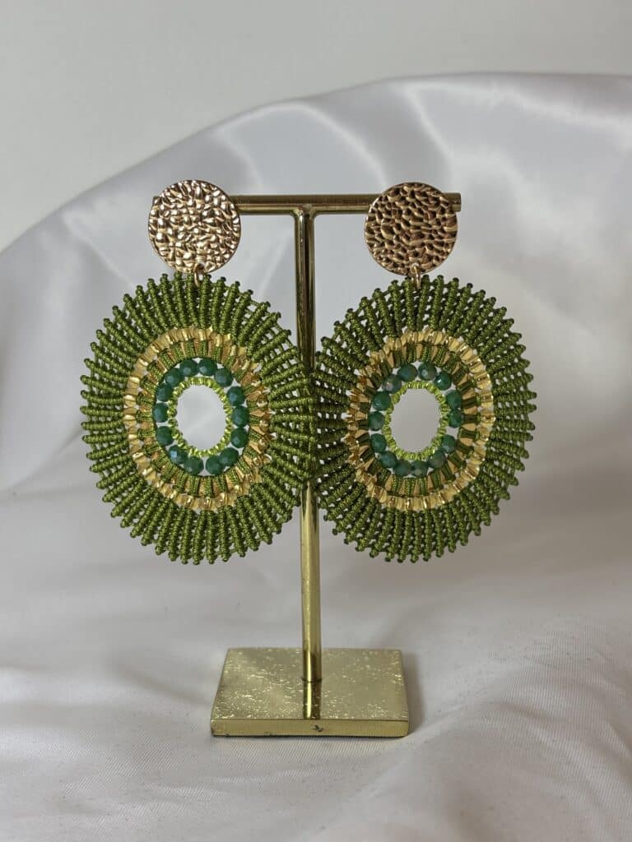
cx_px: 316
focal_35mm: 52
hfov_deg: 28.0
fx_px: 1266
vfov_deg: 36.8
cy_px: 421
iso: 25
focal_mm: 5.96
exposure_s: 1/100
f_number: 1.6
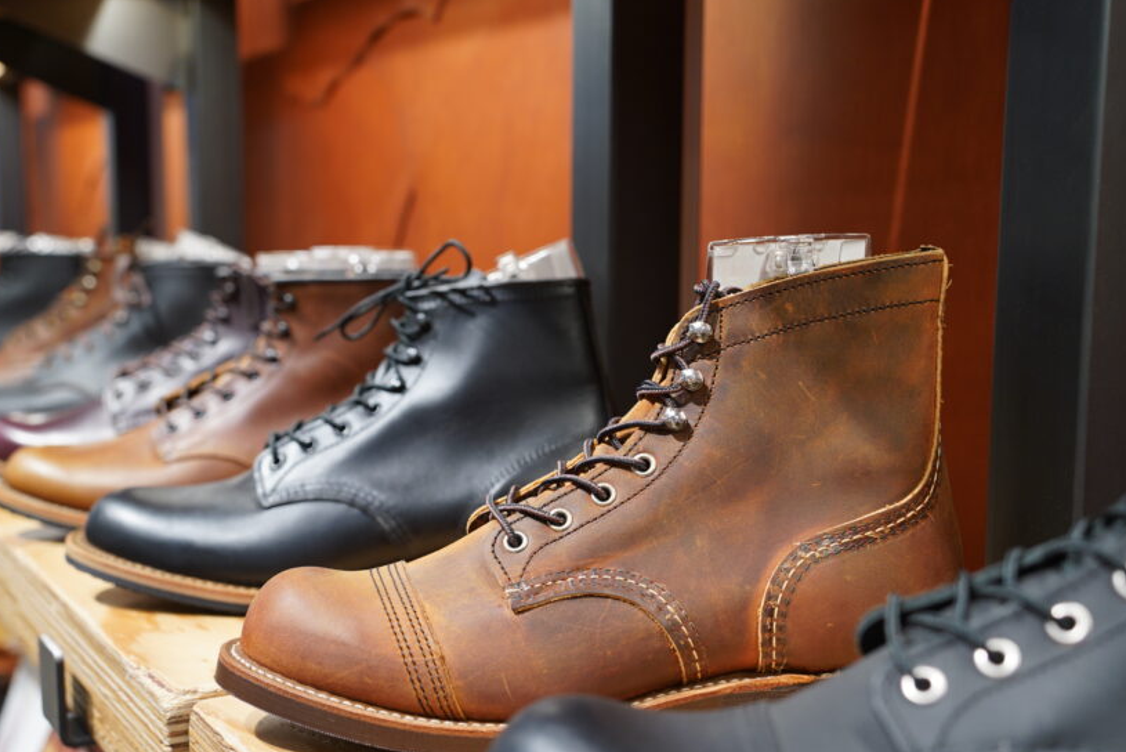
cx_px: 511
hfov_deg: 40.3
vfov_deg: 27.5
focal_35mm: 49
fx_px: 1533
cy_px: 442
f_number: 4.5
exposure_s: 1/40
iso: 500
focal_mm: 39
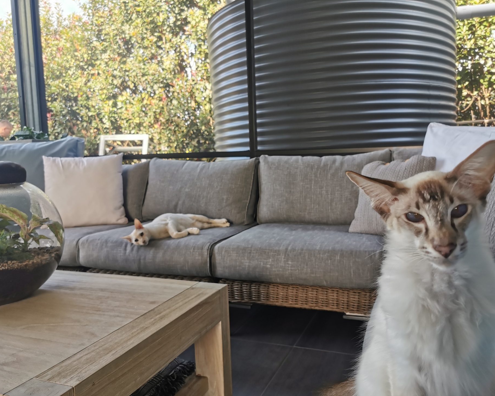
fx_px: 425
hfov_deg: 60.4
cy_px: 204
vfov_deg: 50.0
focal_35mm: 29
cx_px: 262
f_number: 1.6
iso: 50
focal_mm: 5.56
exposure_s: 1/140
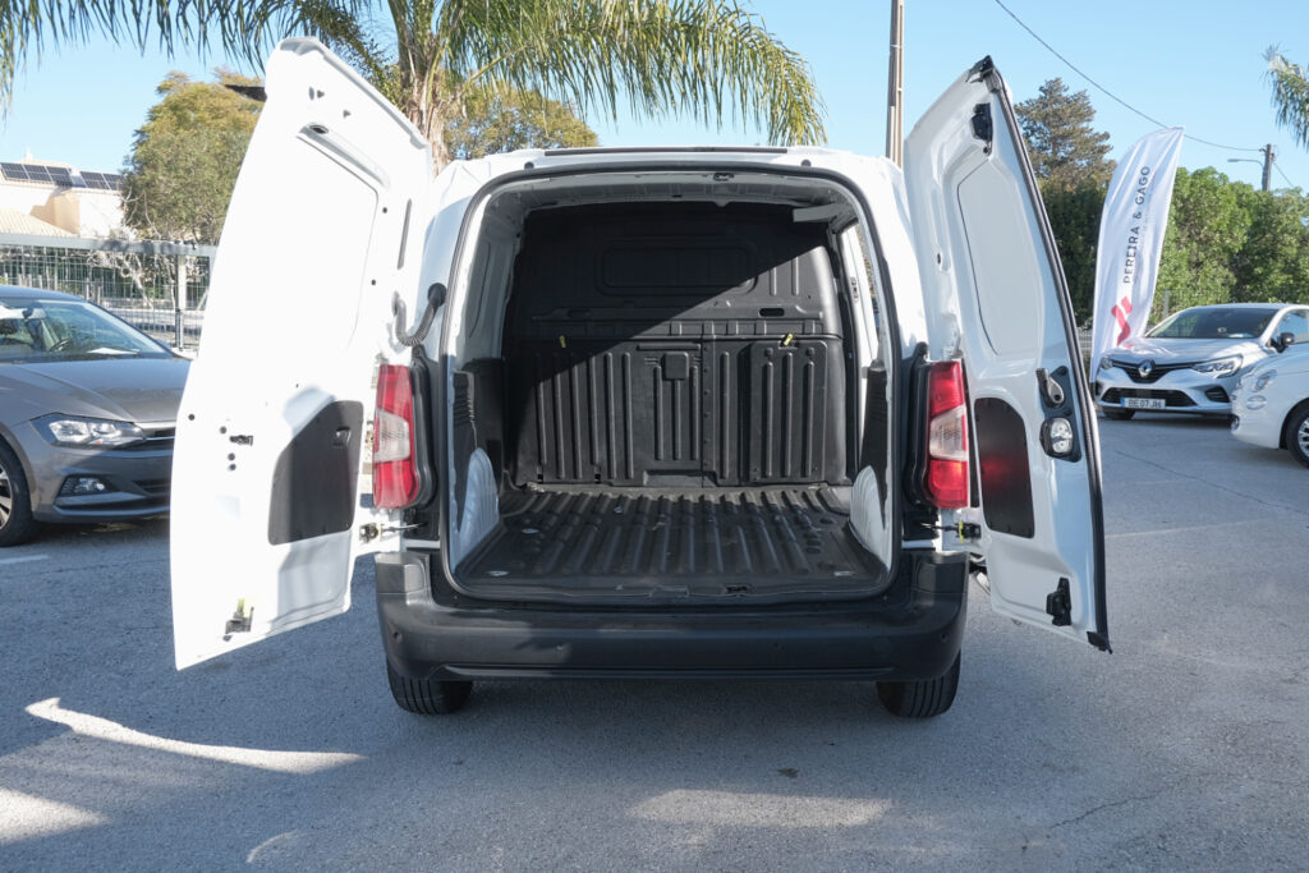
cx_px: 654
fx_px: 1127
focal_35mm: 31
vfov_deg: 42.3
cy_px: 436
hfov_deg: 60.3
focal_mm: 20.9
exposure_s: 1/80
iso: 160
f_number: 9
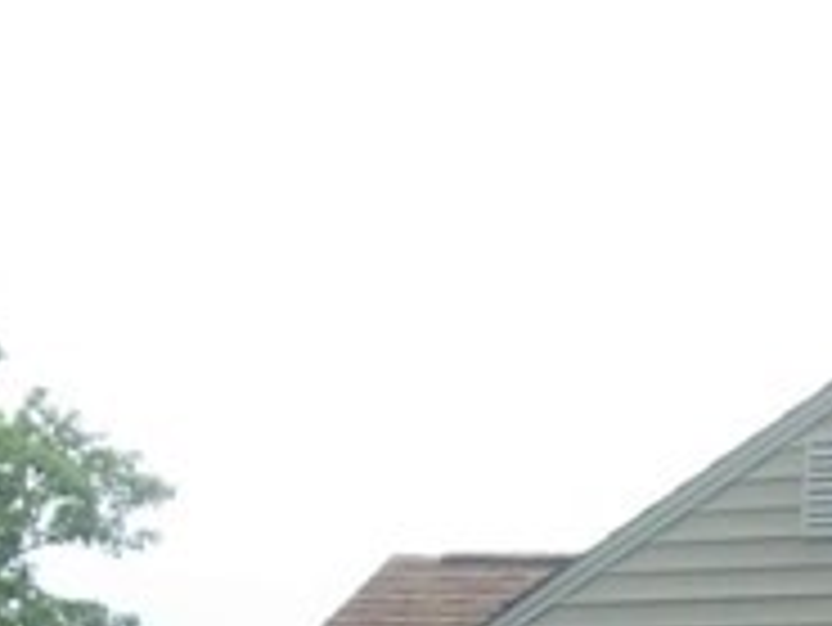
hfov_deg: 9.2
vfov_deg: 6.8
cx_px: 1196
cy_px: 1279
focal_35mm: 210
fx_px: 5051
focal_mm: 7.8
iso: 64
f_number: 2.8
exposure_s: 1/384
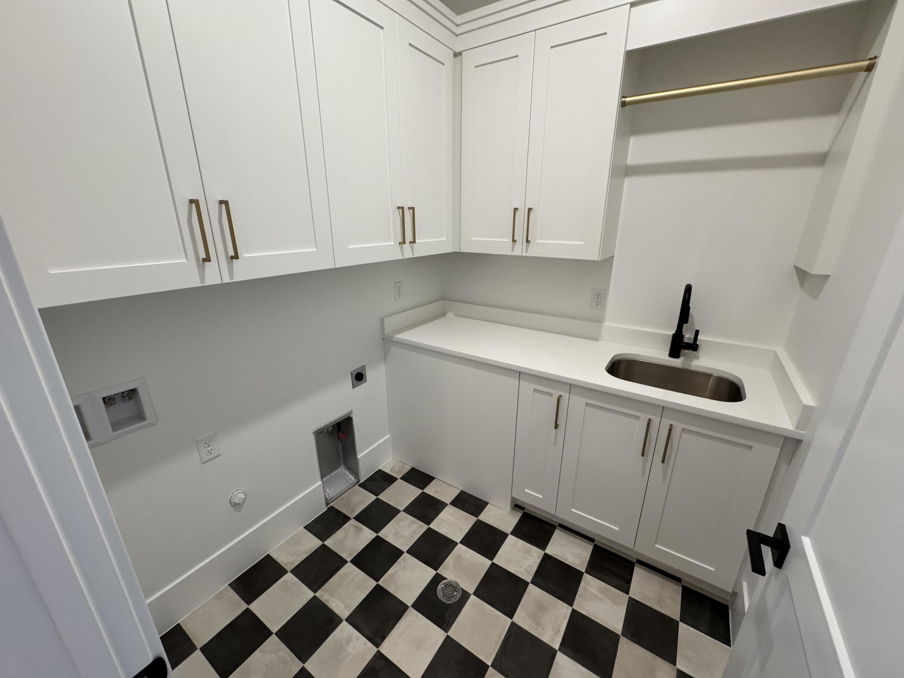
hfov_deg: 102.1
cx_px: 452
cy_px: 339
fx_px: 366
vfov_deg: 85.7
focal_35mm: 14
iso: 320
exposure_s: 1/120
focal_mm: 2.22
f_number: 2.2
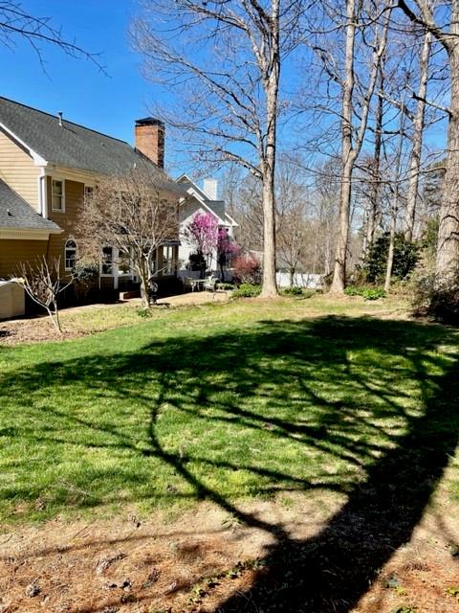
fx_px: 460
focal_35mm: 26
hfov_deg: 53.1
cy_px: 306
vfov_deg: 67.3
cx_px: 230
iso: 32
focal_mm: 4.2
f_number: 1.6
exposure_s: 1/1689
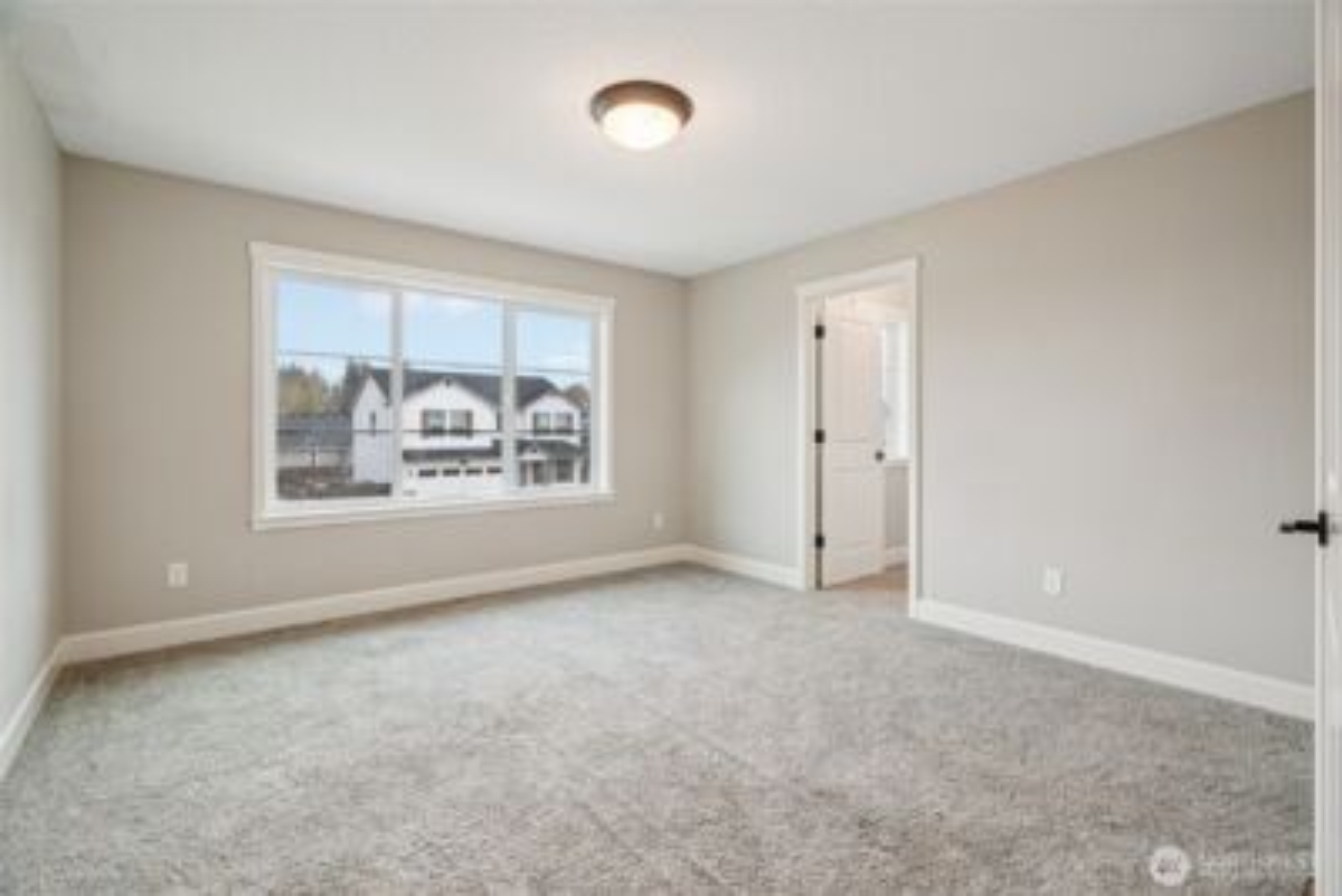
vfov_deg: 73.8
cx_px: 671
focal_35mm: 16
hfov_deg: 96.7
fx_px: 597
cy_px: 448
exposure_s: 1/10
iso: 400
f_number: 8
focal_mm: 16
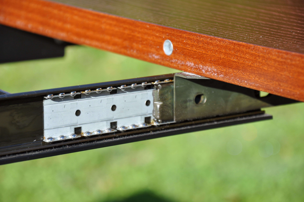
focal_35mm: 158
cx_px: 152
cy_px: 101
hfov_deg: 13.1
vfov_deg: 8.7
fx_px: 1328
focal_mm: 105
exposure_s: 1/250
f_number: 8
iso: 200
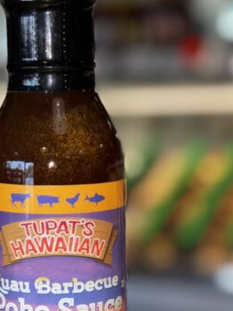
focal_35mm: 94
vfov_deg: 20.8
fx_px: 845
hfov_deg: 15.6
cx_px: 63
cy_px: 220
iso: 50
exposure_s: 1/117
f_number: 1.78
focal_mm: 6.76
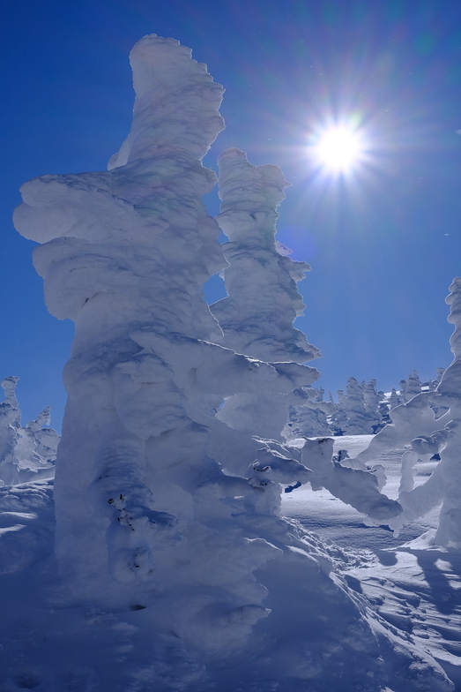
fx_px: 787
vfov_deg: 47.4
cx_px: 230
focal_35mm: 41
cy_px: 346
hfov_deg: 32.6
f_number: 11
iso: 320
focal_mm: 27
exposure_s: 1/1700
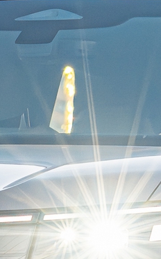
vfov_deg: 3.0
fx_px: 4936
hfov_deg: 1.9
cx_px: -96
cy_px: 211
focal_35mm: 702
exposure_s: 1/400
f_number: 8
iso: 1250
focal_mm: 100
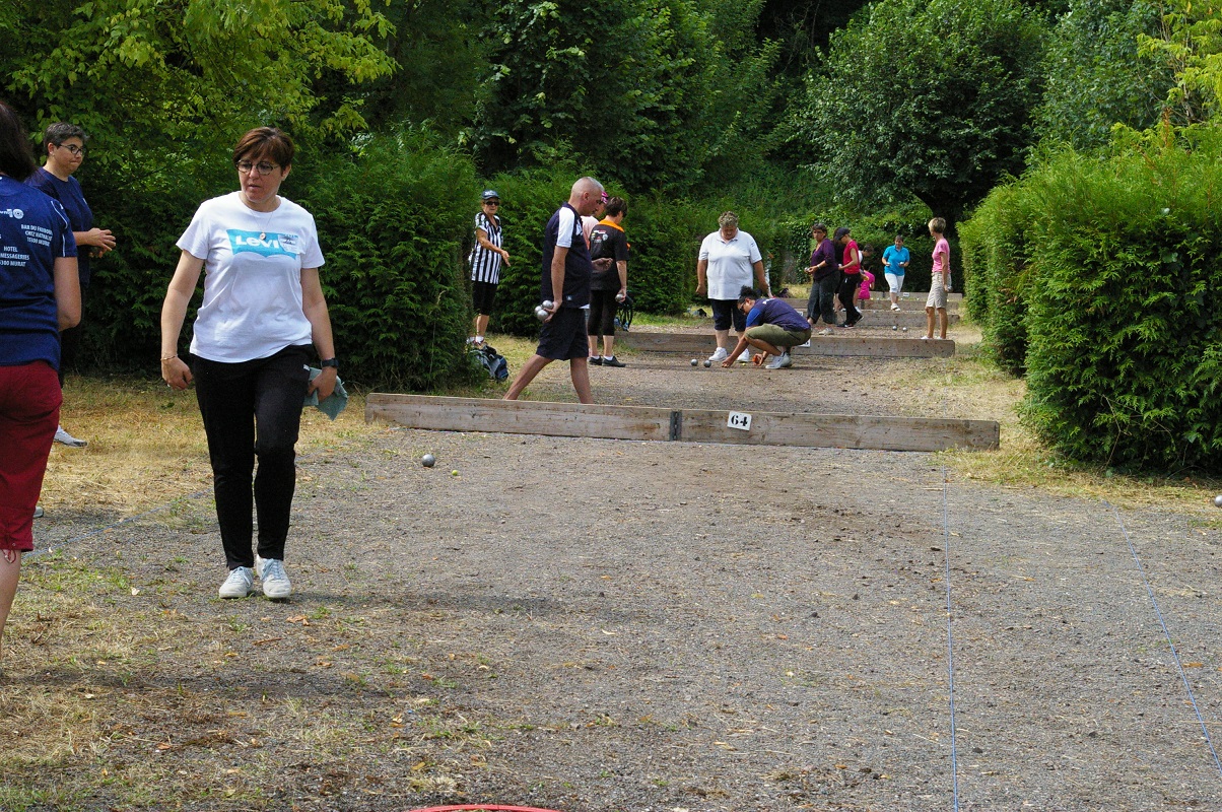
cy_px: 406
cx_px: 611
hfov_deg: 27.0
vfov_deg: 18.1
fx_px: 2543
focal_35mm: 75
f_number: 13
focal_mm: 50
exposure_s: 1/350
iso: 1600
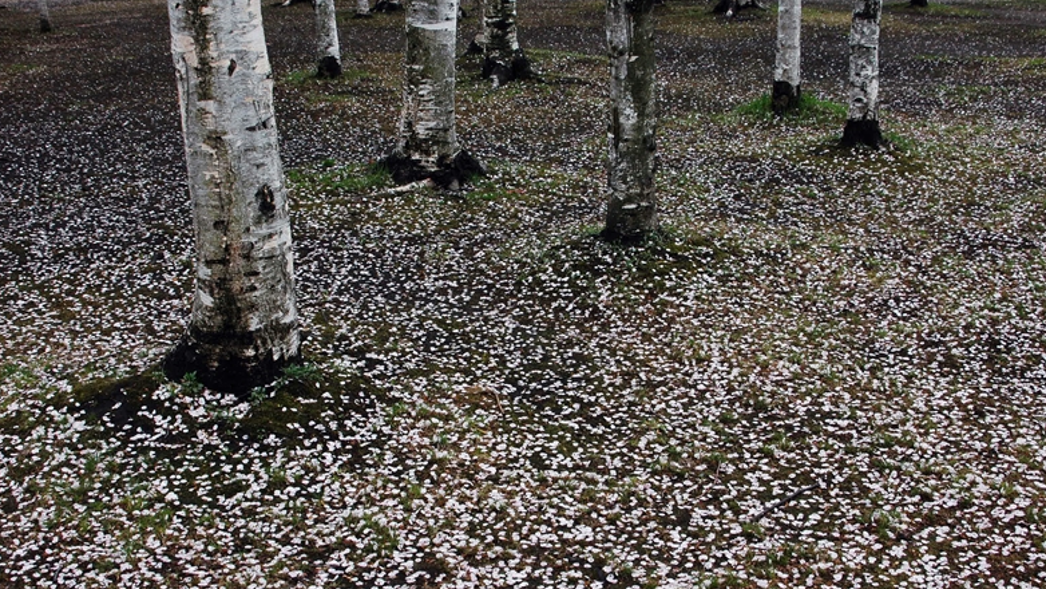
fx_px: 1248
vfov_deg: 26.5
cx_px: 520
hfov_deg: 45.5
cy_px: 321
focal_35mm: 45
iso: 400
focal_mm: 28
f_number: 6.7
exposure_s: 1/180
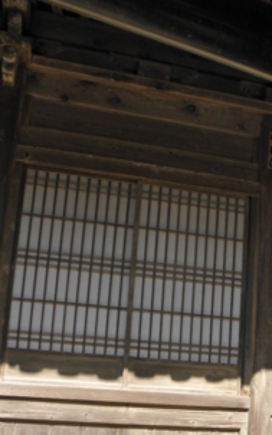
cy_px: 309
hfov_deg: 25.5
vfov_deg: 40.3
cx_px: 247
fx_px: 582
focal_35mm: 49
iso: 100
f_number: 3.5
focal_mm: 5
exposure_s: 1/400
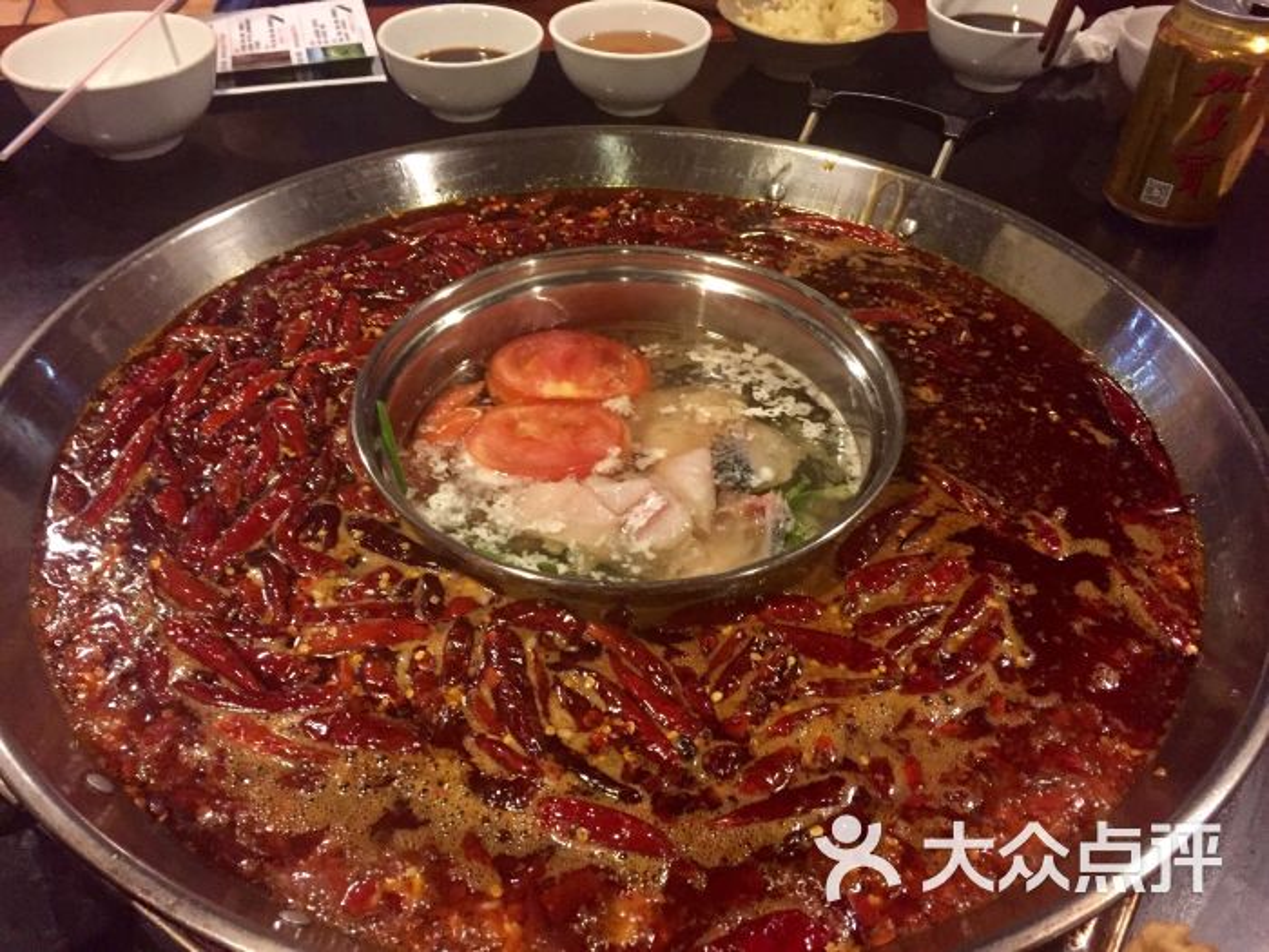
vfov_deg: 48.2
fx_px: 1063
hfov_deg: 61.7
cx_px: 634
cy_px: 476
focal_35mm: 29
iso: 320
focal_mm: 4.15
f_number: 2.2
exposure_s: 1/15
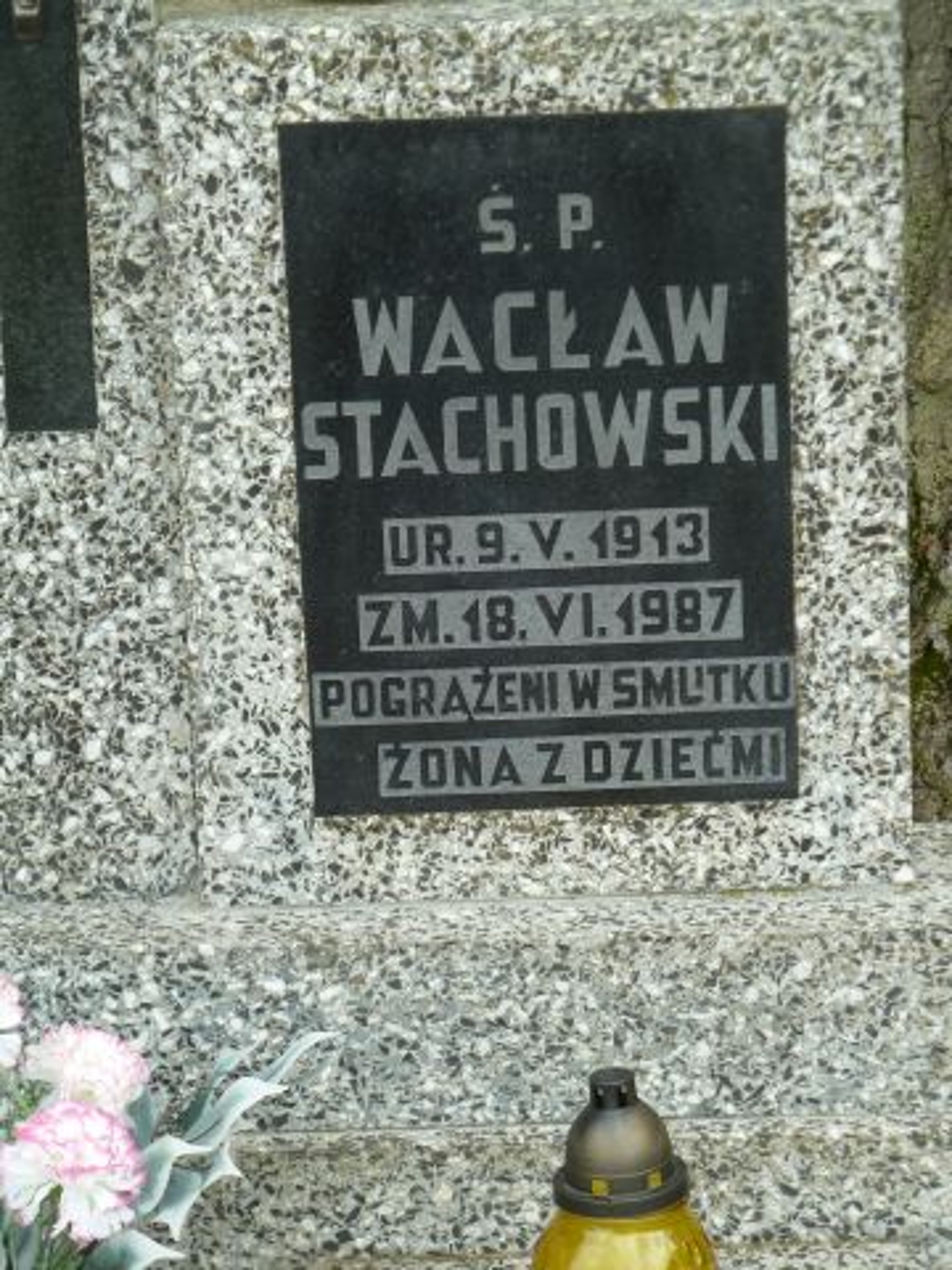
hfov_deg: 11.6
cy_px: 635
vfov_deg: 15.4
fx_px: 4694
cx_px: 476
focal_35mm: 128
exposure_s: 1/80
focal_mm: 21
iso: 80
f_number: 4.4
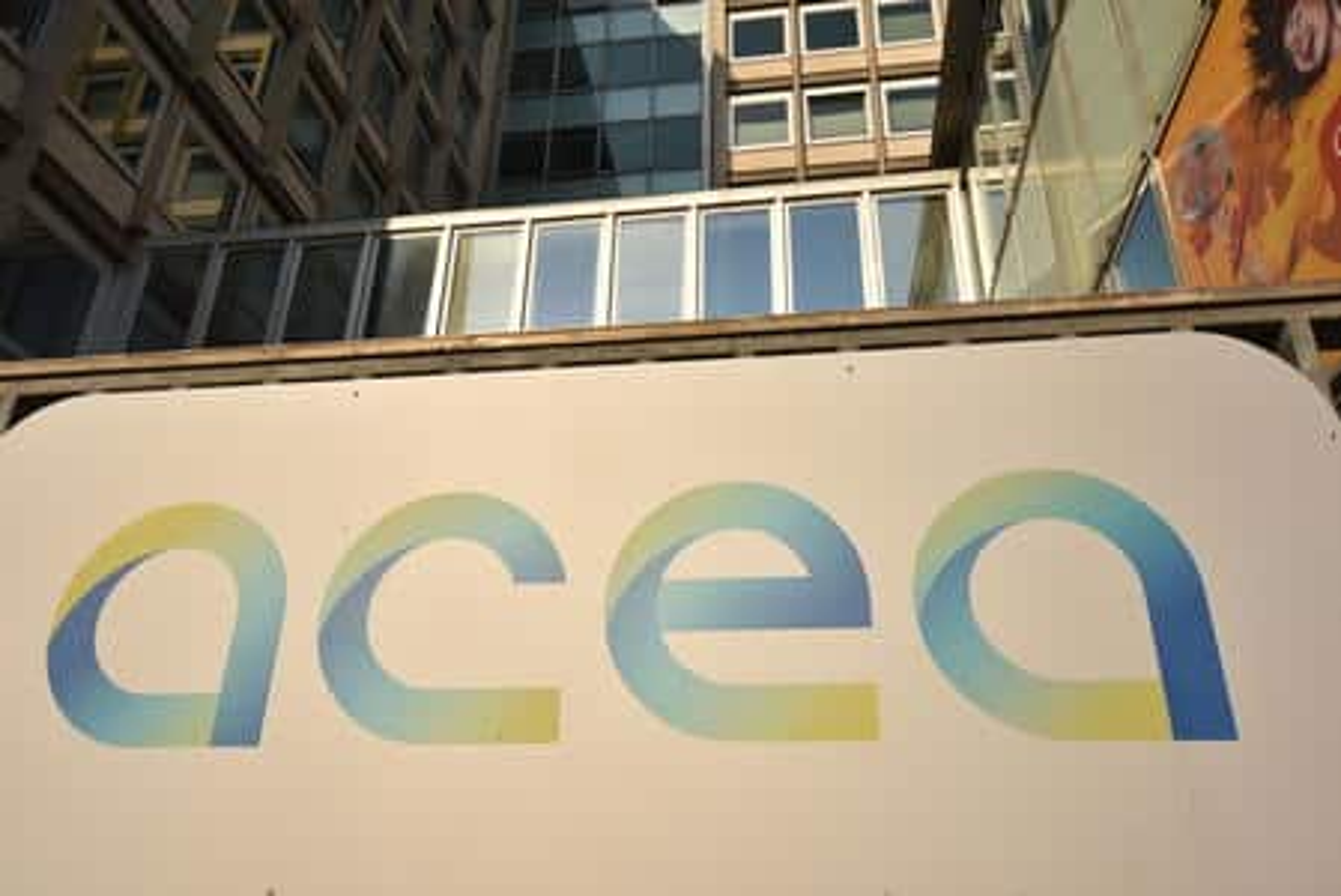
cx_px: 670
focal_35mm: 26
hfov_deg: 69.4
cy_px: 448
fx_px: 969
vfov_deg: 49.6
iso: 400
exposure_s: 1/1000
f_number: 14
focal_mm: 26
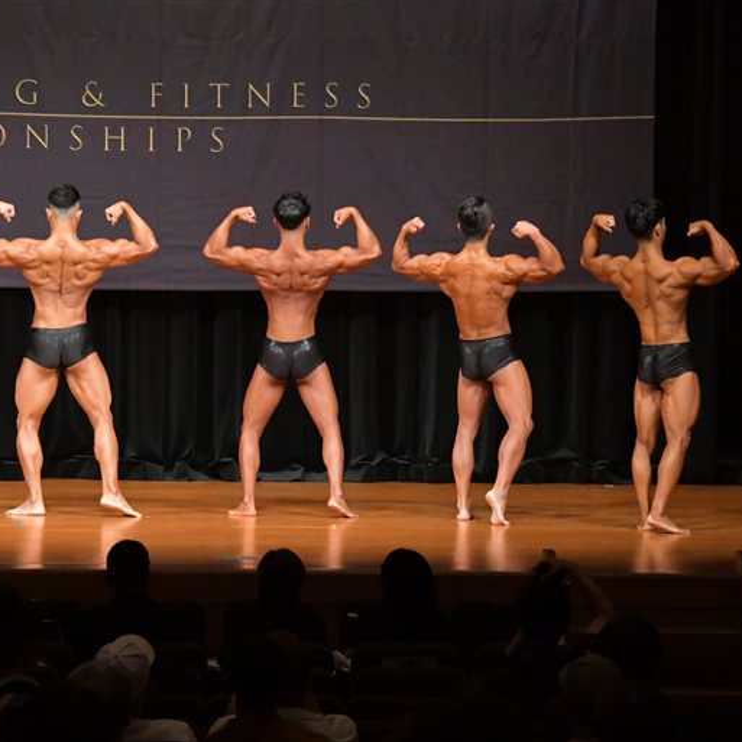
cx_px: 306
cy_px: 370
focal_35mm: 177
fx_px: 4292
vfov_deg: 9.9
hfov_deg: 9.9
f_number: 5.6
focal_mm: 92
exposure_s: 1/400
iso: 6400
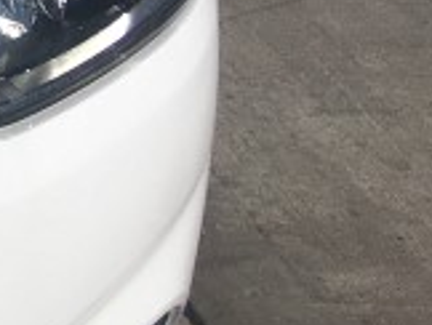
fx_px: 2287
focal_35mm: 183
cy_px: -170
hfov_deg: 9.2
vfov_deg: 8.0
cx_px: -744
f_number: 2.2
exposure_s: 1/4049
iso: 25
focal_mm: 4.15
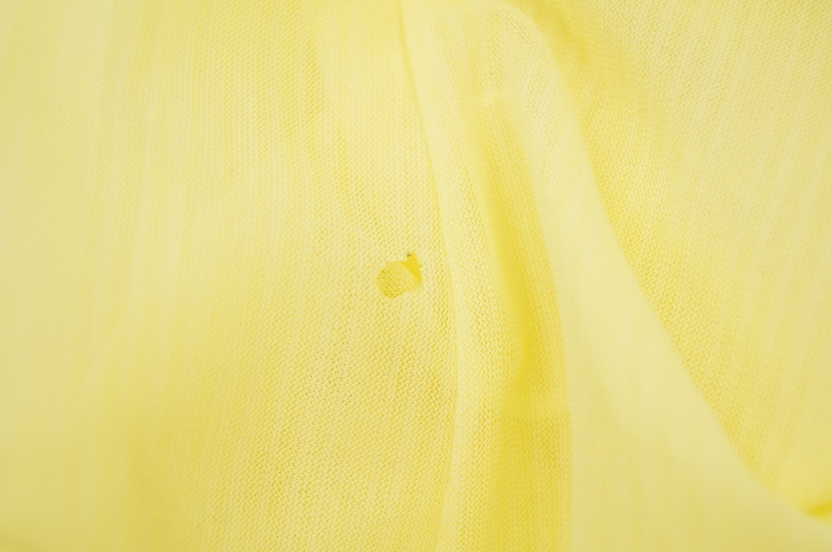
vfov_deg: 20.1
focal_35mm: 68
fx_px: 1558
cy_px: 276
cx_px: 416
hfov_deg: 29.9
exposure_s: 1/80
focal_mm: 45
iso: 1250
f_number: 5.6
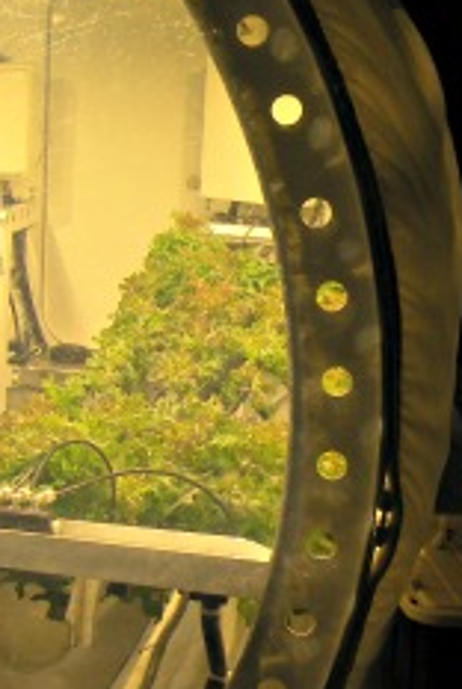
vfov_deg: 26.3
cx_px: -299
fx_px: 1478
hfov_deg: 15.8
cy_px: 293
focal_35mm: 77
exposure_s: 1/103
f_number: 4
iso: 64
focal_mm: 4.7
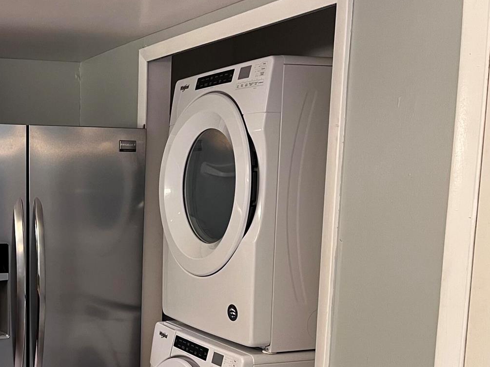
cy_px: 290
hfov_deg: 34.4
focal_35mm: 53
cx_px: 59
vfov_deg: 27.0
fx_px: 750
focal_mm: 5.1
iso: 160
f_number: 1.6
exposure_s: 1/60
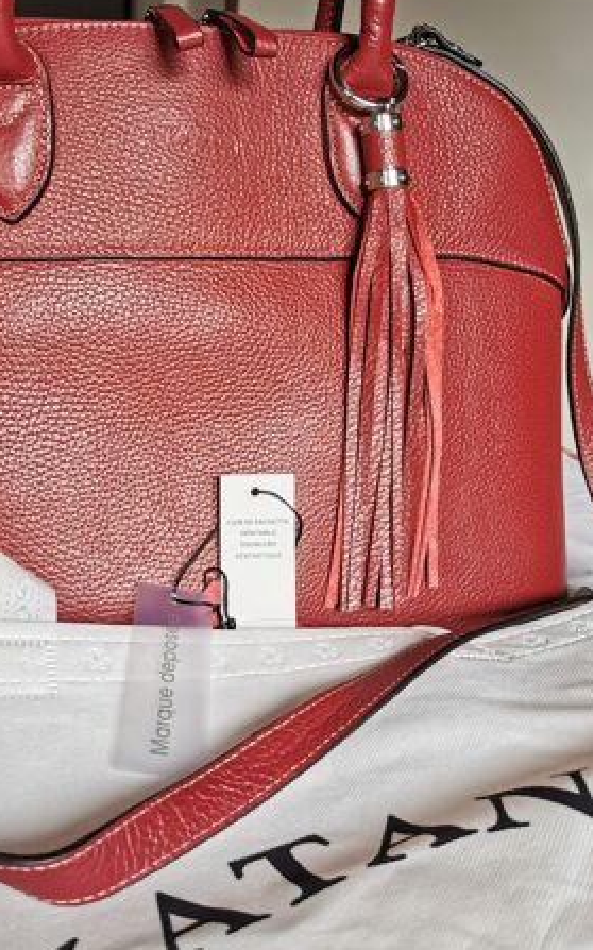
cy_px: 342
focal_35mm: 41
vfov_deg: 47.7
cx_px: 193
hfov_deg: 31.0
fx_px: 1061
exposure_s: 1/99.9
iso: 64
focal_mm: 5.56
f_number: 1.6
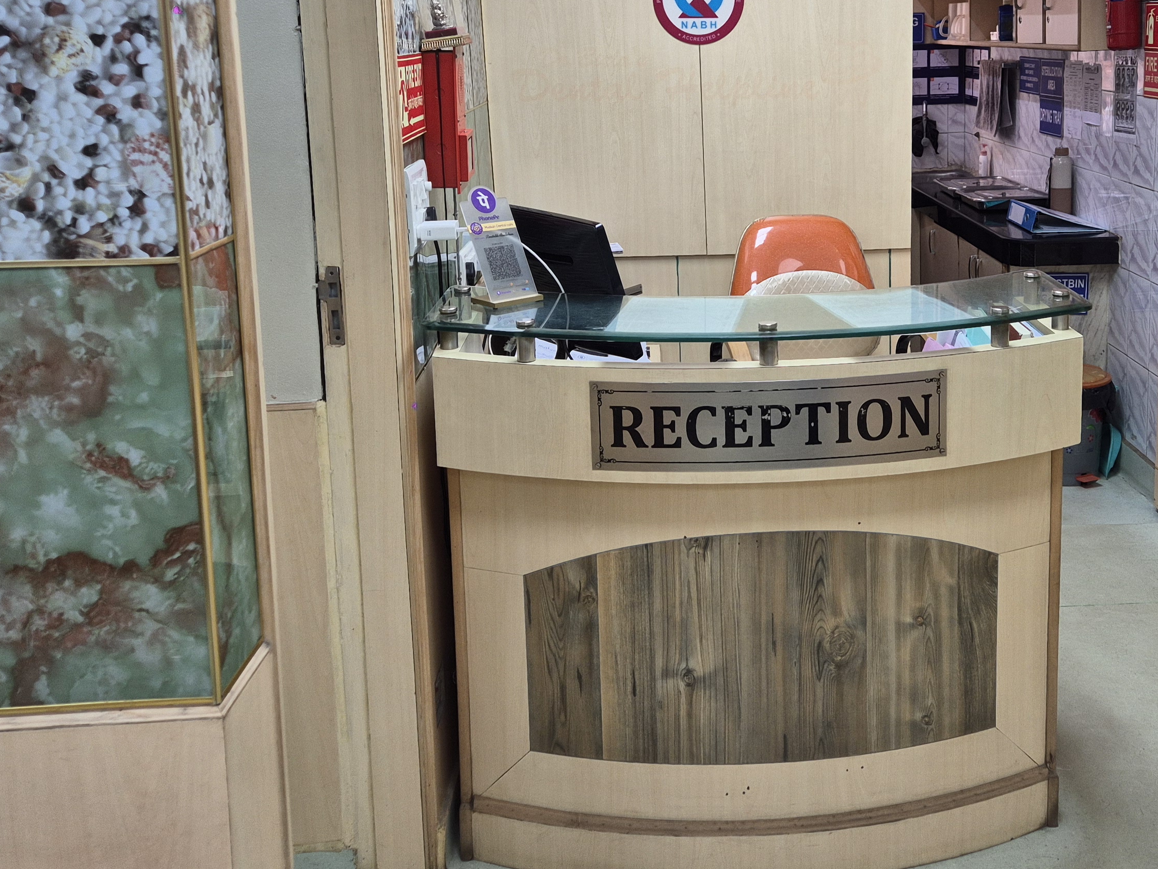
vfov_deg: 34.5
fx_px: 1372
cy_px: 231
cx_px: 757
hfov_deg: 45.2
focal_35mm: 41
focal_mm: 5.4
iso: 50
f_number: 1.8
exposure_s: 1/100
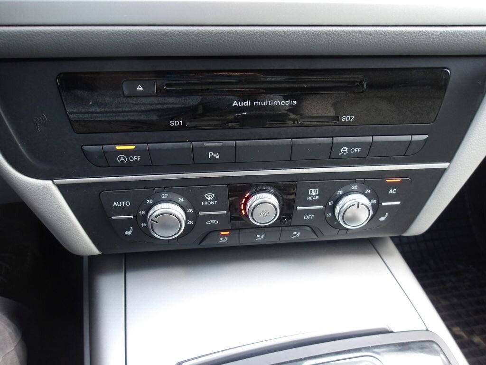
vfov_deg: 51.4
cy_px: 182
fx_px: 379
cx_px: 243
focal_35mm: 27
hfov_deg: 65.3
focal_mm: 4.9
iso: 200
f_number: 3
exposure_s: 1/19
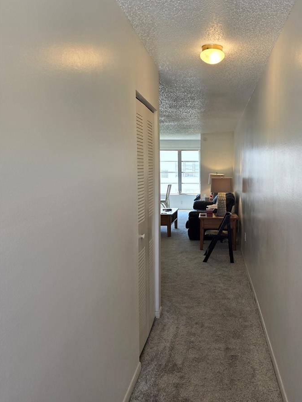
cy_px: 197
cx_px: 202
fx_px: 360
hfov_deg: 44.8
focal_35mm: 31
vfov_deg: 58.3
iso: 50
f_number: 1.7
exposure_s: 1/120
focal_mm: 6.3
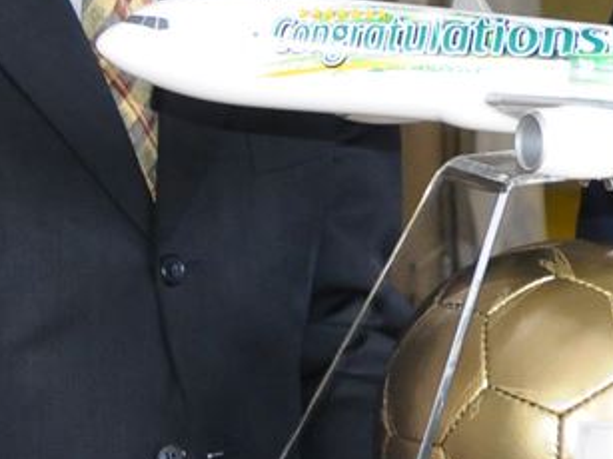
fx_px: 3239
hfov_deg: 10.7
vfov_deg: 8.0
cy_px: -86
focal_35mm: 183
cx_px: 699
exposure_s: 1/100
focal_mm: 26
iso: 1250
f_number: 5
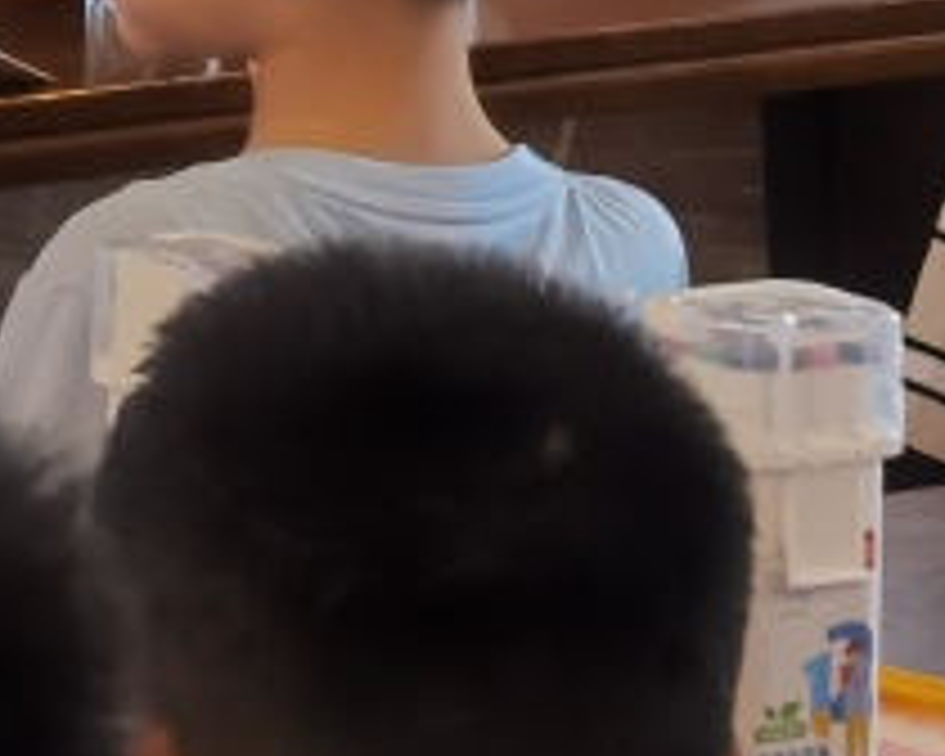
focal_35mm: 262
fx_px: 7328
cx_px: -1238
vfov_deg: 5.7
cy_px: -990
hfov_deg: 7.0
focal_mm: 6.71
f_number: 1.9
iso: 64
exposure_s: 1/100
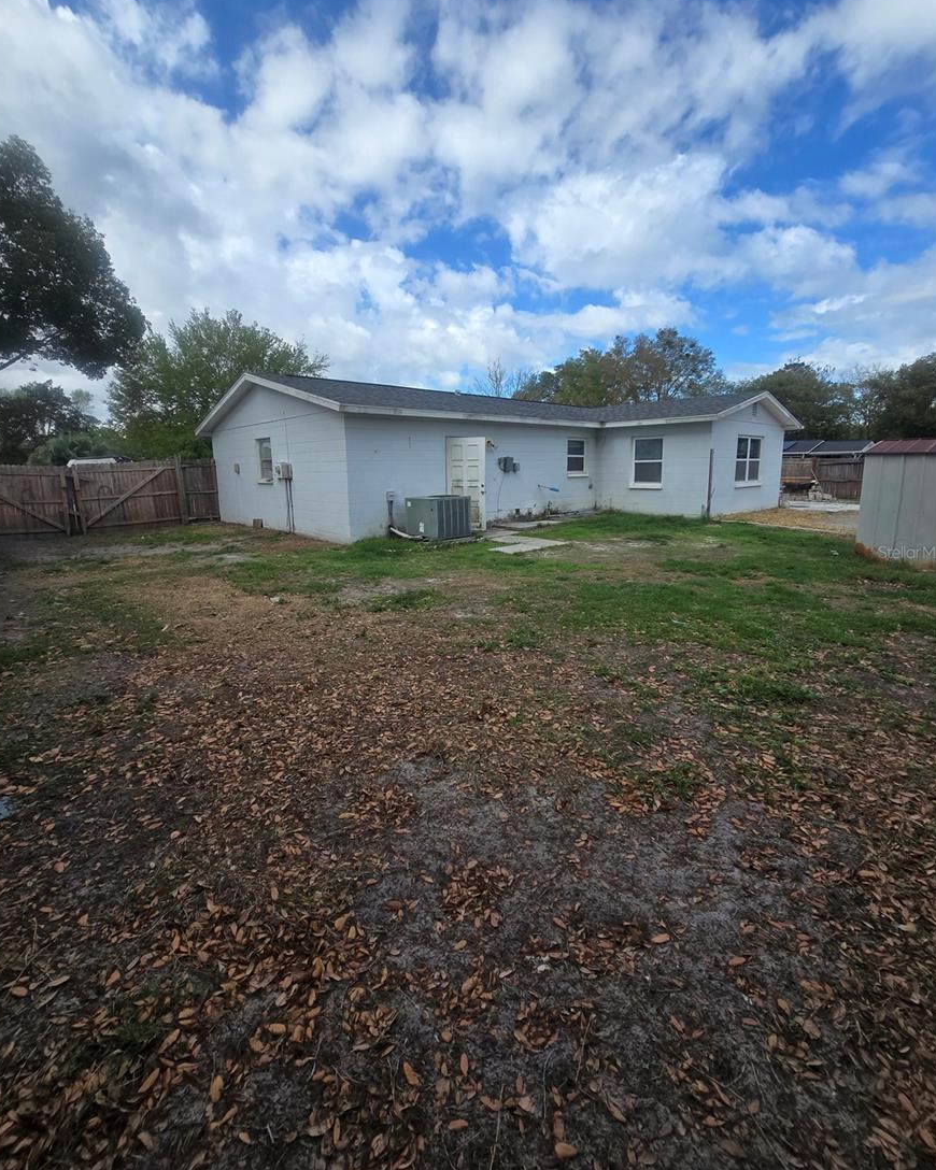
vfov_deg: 100.6
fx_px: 485
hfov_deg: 88.0
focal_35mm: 14
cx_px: 470
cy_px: 552
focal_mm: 2.2
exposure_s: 1/1563
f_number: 2.2
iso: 50
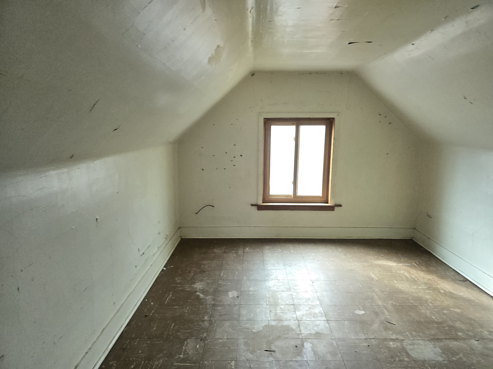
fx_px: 328
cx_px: 246
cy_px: 184
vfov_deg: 58.9
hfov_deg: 73.9
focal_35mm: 23
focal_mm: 6.3
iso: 250
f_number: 1.7
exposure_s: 1/120
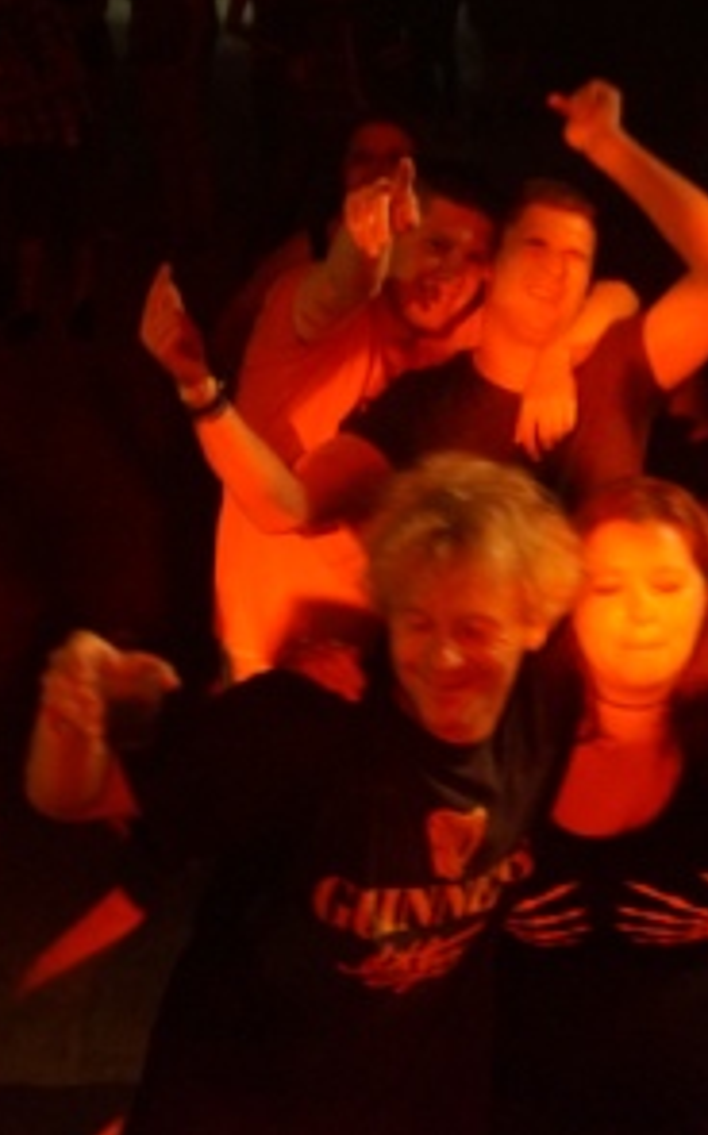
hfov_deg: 20.0
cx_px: 369
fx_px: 2010
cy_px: 566
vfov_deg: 31.5
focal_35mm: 65
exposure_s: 1/60
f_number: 3.5
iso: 3200
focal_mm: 28
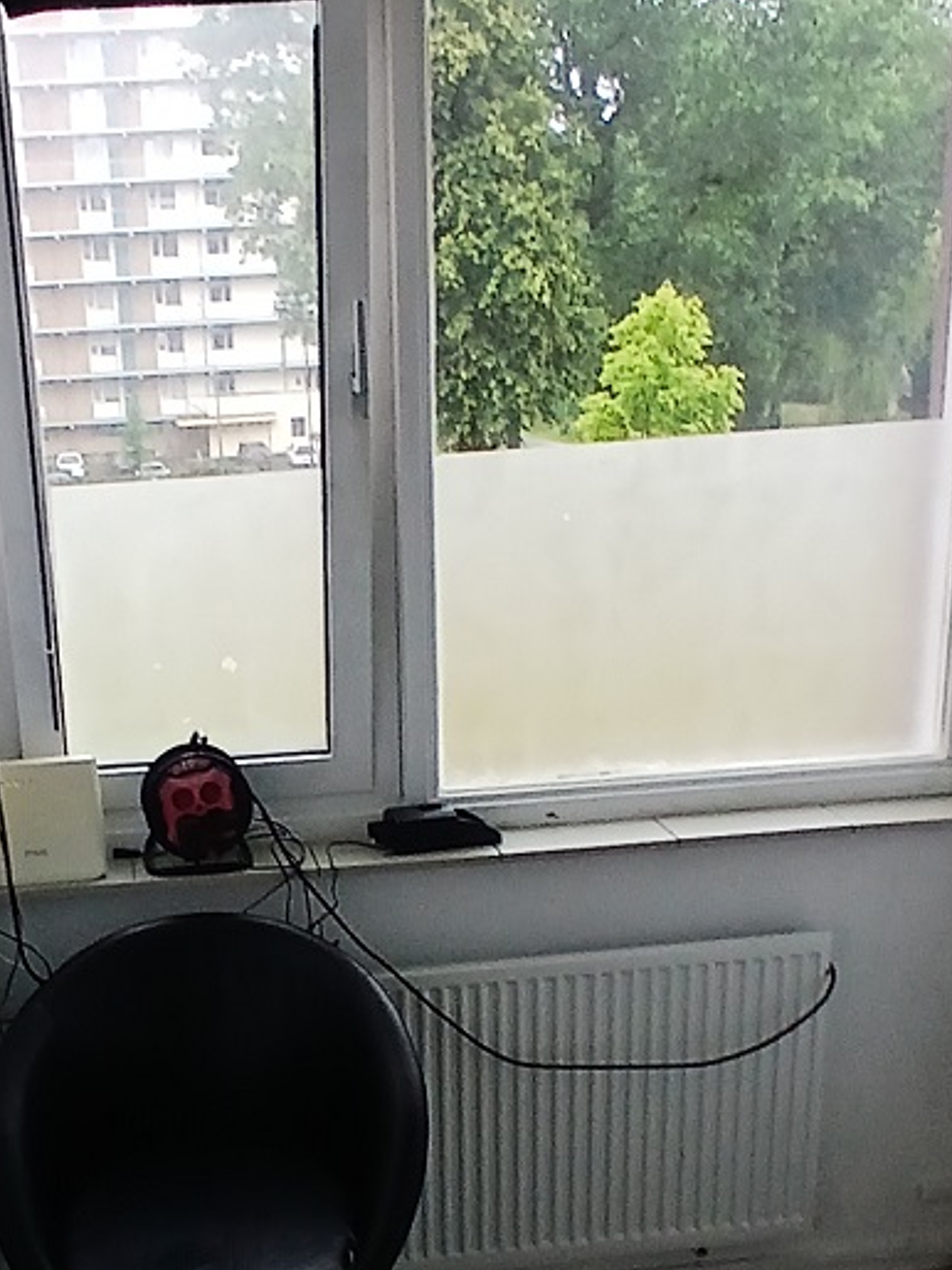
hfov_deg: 32.3
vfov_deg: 42.3
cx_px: 242
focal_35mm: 44
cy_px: 862
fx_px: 1614
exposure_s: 1/50
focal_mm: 1.4
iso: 80
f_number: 2.2
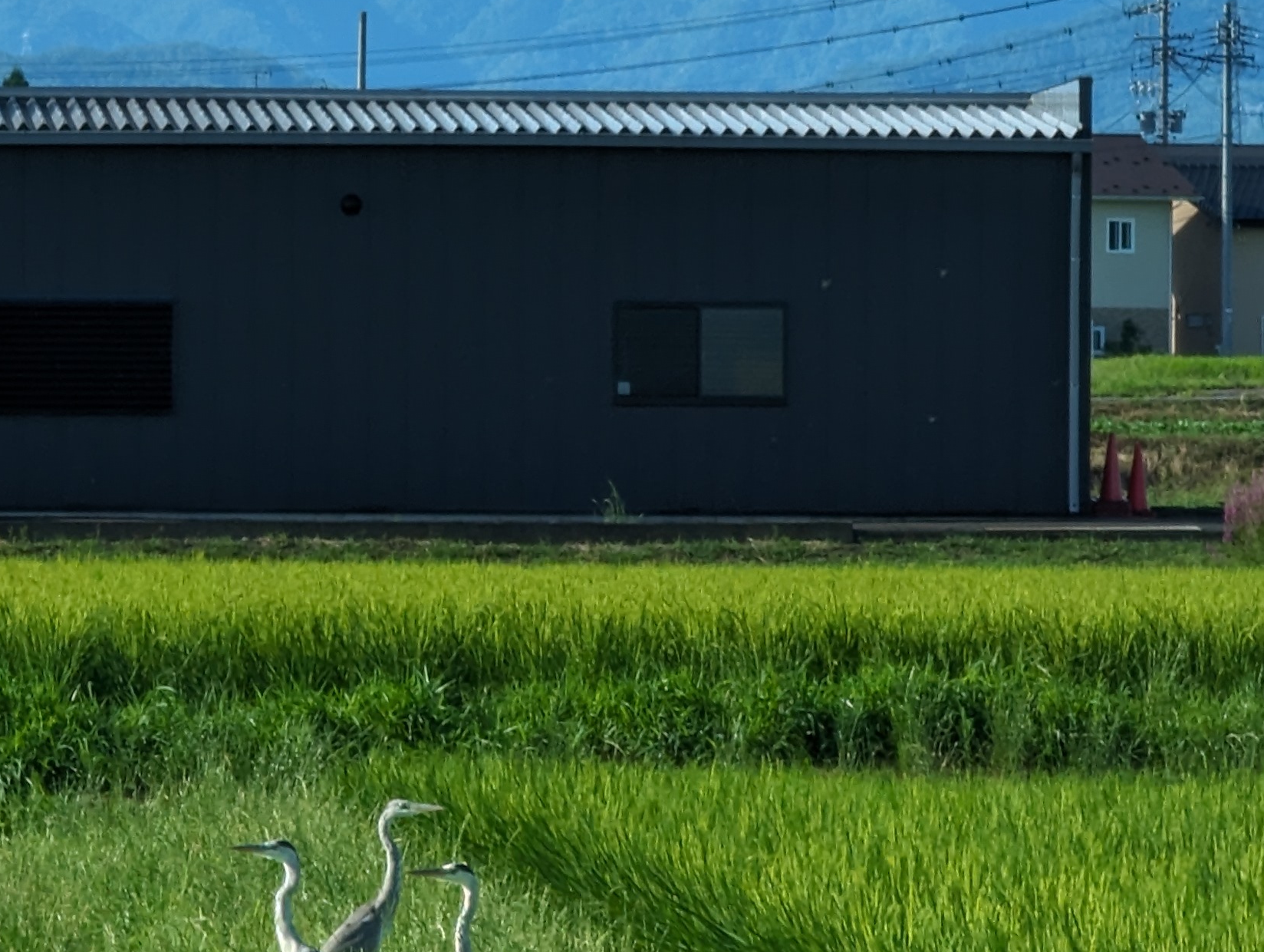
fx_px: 21100
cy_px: 603
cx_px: 367
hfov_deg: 3.4
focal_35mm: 577
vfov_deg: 2.6
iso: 18
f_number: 3.5
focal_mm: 19
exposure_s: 1/171
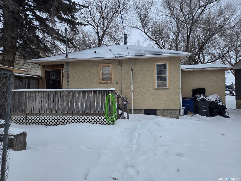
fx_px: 160
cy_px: 90
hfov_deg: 73.9
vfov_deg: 58.9
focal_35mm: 23
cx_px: 120
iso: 25
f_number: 1.8
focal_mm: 5.4
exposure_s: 1/470
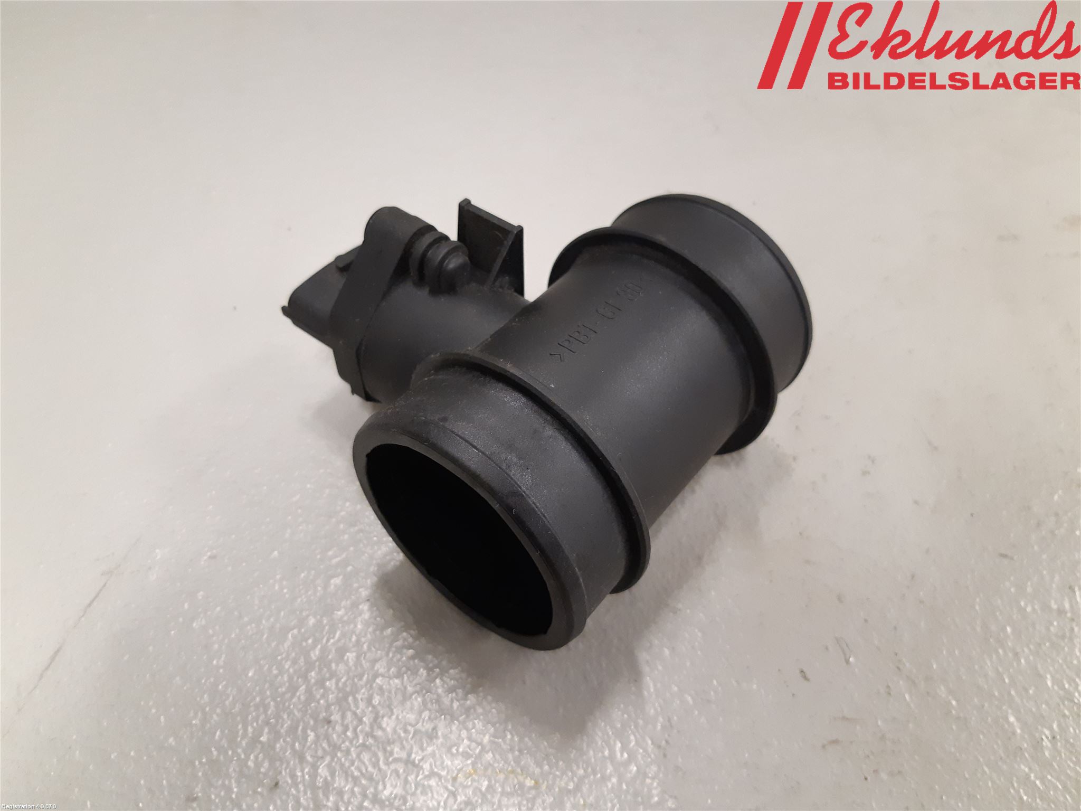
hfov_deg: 67.3
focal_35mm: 26
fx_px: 812
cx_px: 540
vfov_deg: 53.1
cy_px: 406
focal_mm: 3.93
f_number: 1.7
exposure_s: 1/50
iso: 250
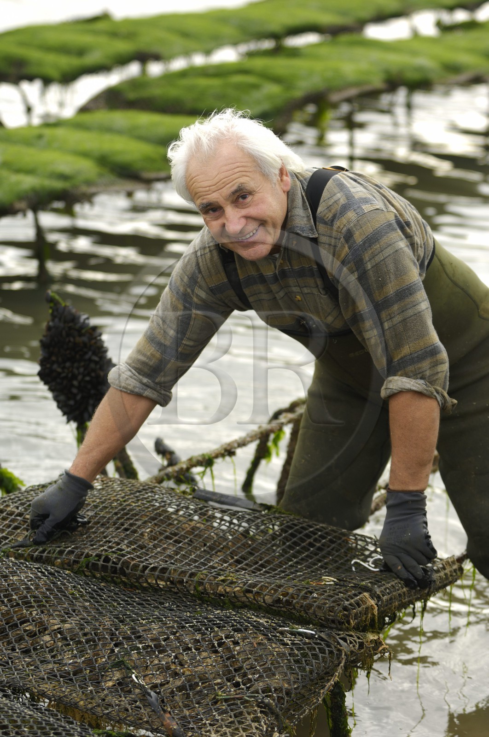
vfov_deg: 16.7
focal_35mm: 123
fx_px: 2514
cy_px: 368
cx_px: 244
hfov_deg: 11.1
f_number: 2.8
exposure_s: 1/320
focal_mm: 82
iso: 100
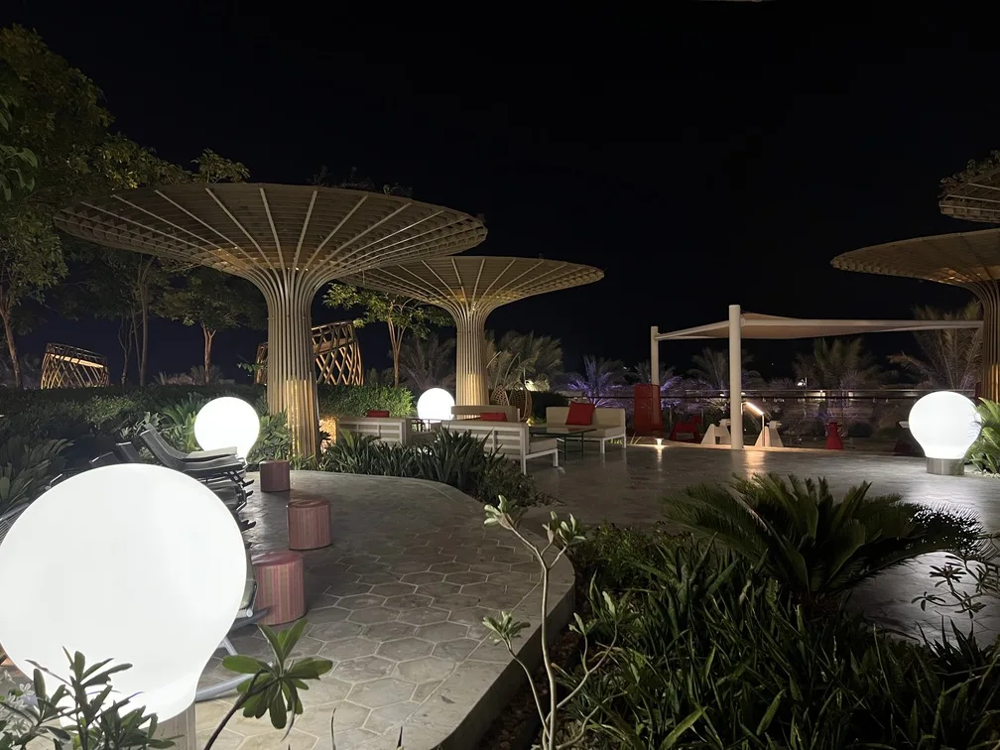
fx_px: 751
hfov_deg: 67.3
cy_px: 375
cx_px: 500
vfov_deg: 53.1
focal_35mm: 26
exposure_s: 1/30
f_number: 1.5
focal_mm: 5.7
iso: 640
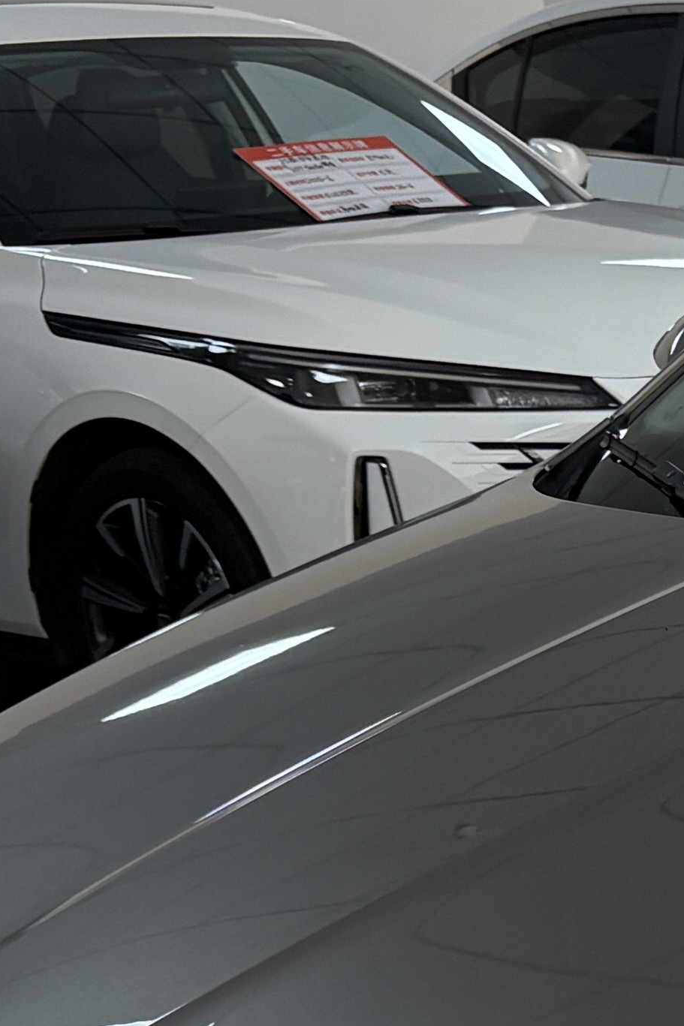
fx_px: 3221
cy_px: 1038
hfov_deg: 11.0
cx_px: 1359
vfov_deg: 17.7
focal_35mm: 113
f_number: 1.6
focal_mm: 5.96
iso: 80
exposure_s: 1/100
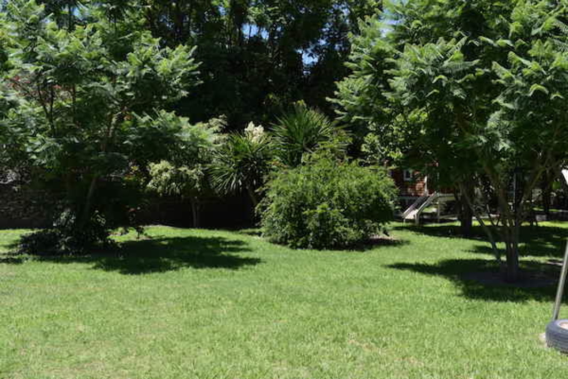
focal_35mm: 33
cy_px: 190
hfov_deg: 57.2
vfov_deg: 40.0
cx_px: 284
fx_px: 521
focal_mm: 22
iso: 100
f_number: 8
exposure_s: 1/200
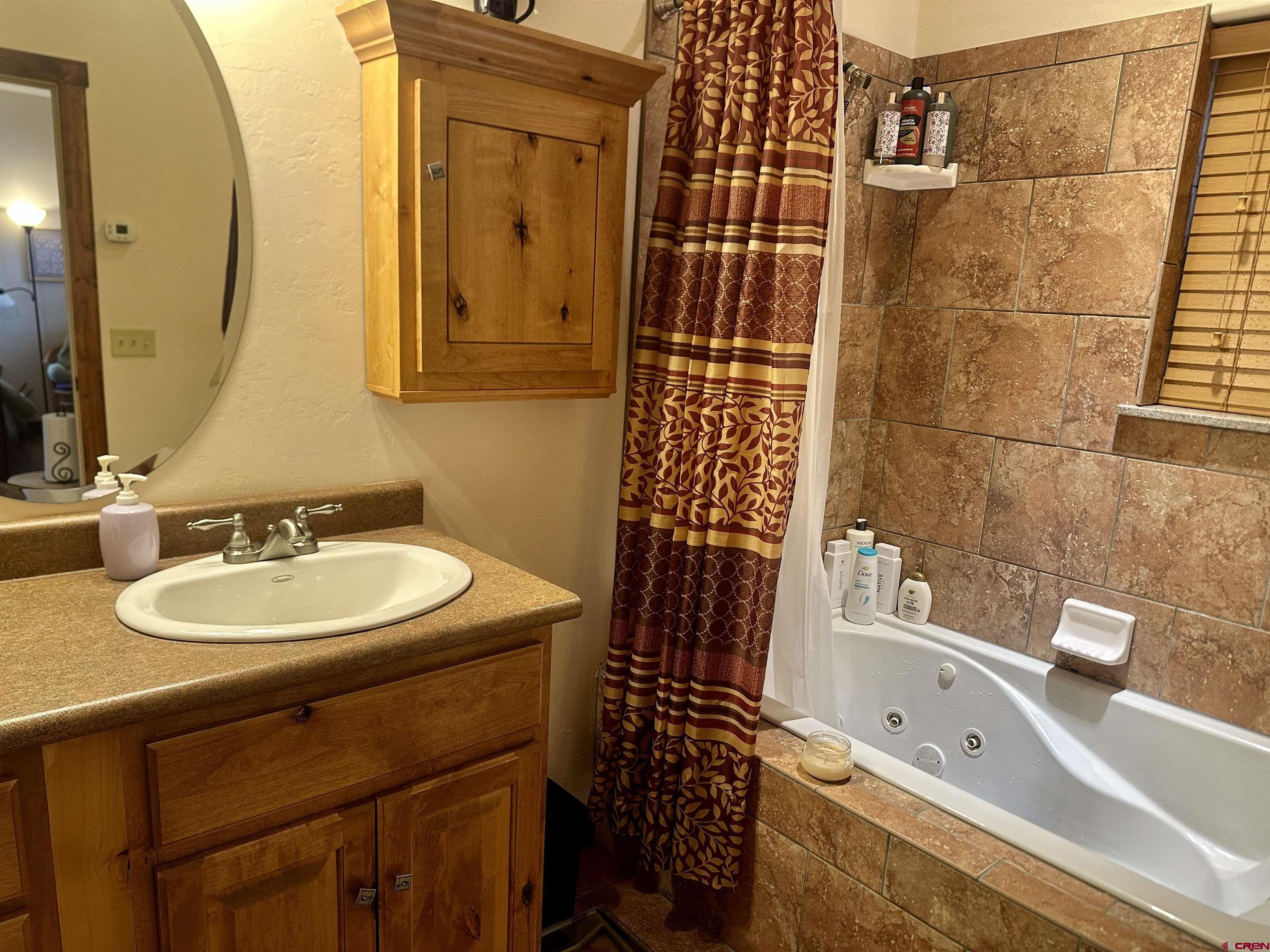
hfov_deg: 71.6
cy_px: 476
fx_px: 881
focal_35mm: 24
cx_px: 635
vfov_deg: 56.8
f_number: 1.78
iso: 160
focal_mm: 6.86
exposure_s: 1/60
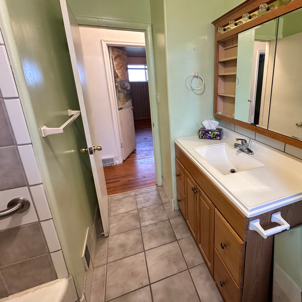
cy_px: 135
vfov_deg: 77.4
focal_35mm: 19
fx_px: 188
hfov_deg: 75.7
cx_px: 196
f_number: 2.2
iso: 250
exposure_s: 1/60
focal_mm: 2.22
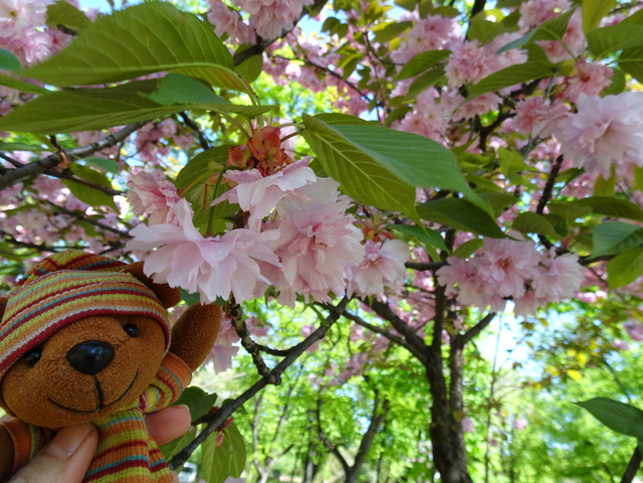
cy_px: 242
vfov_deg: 56.8
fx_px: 446
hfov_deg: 71.6
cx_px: 322
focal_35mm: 24
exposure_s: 1/100
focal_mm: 4.1
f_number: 3.5
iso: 80
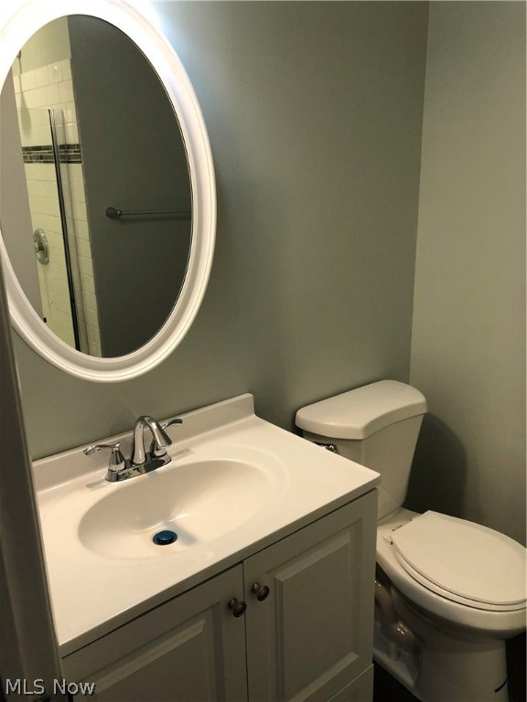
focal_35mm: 28
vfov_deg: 63.4
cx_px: 264
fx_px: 568
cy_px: 351
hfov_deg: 49.7
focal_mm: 3.99
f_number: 1.8
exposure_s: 1/30
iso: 32
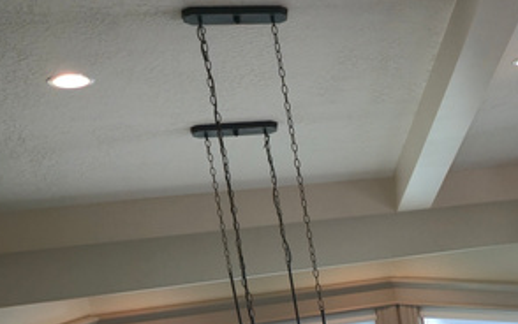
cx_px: 892
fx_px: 1200
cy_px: 336
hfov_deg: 19.3
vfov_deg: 15.1
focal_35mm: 85
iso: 20
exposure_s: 1/120
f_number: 1.7
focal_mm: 6.3
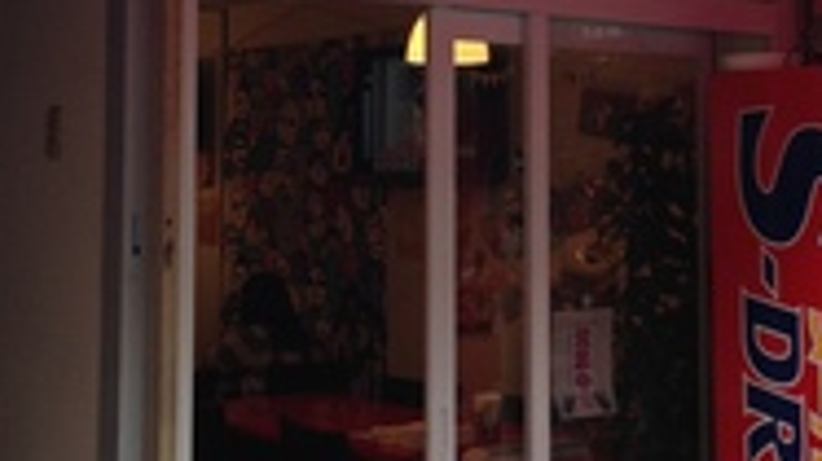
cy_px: 97
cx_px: 457
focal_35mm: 77
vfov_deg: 15.6
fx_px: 1678
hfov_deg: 27.5
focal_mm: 4.12
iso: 64
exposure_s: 1/60
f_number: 2.4
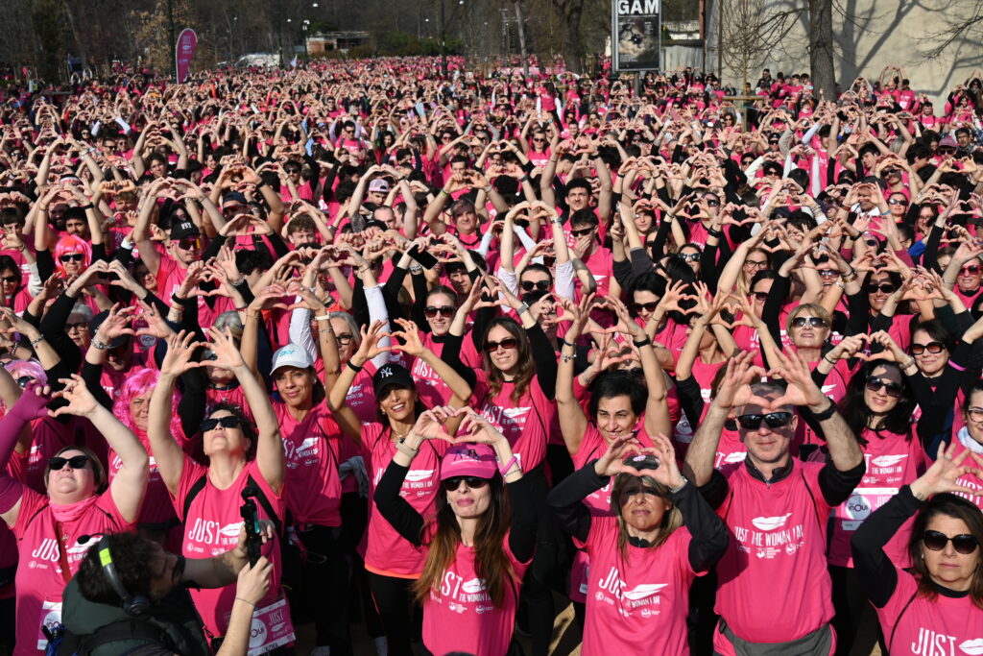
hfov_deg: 43.6
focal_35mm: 45
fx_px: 1229
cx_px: 492
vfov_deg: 29.9
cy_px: 328
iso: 125
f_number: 4
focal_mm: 30
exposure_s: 1/2000
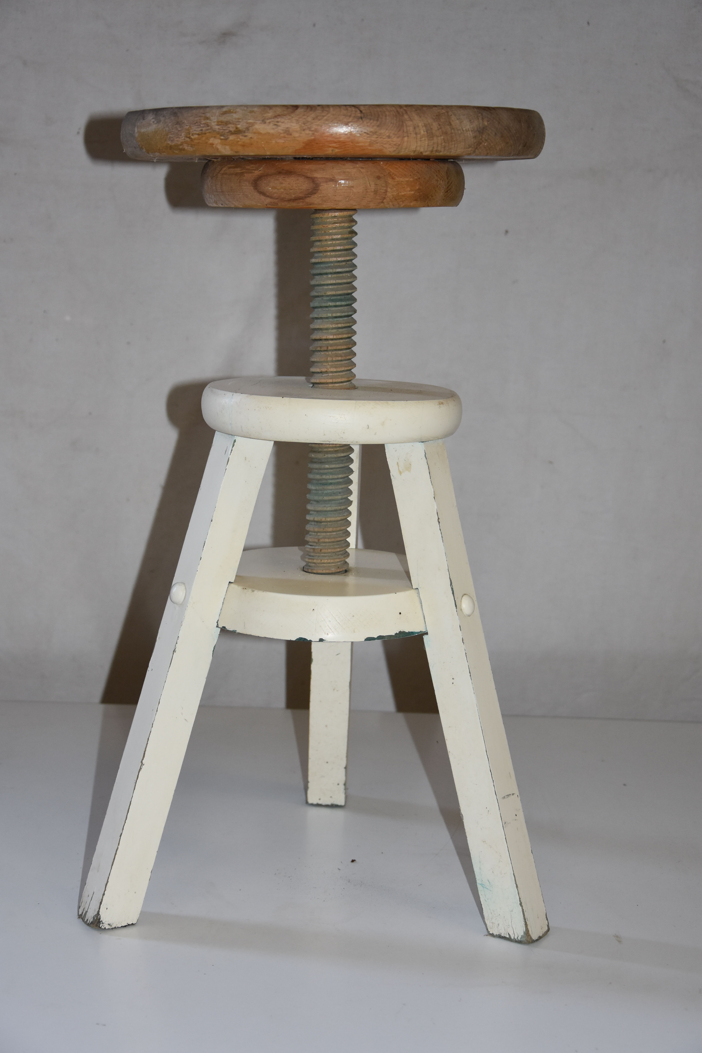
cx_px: 351
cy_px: 526
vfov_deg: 33.4
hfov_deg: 22.6
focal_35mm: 60
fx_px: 1755
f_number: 4.5
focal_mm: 40
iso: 560
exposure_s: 1/60
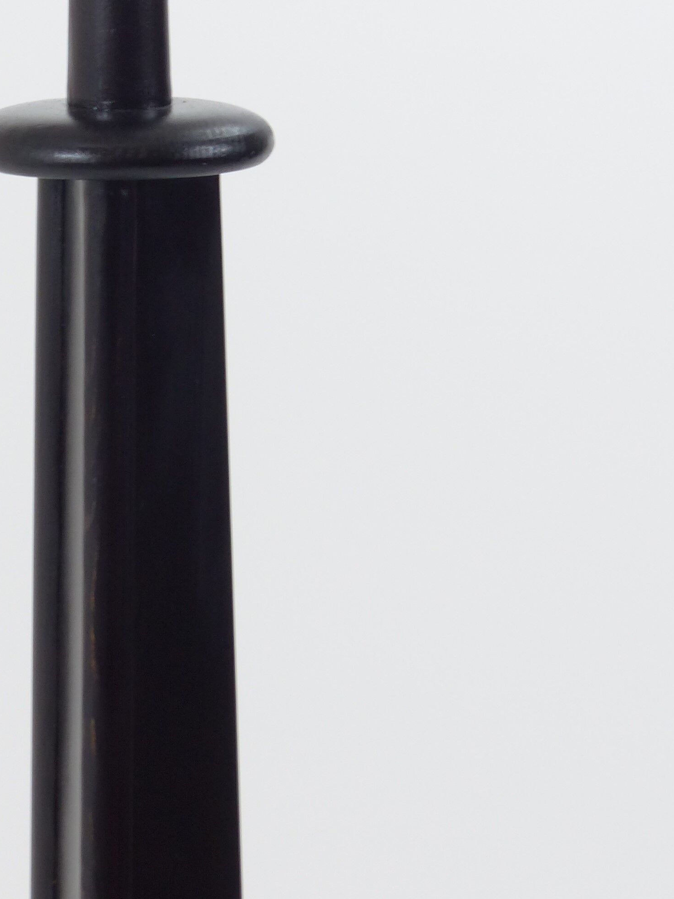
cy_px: 102
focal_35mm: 202
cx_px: 123
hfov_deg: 7.3
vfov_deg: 9.8
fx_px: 5243
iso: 100
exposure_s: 1/20
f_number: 2.8
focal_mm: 18.3
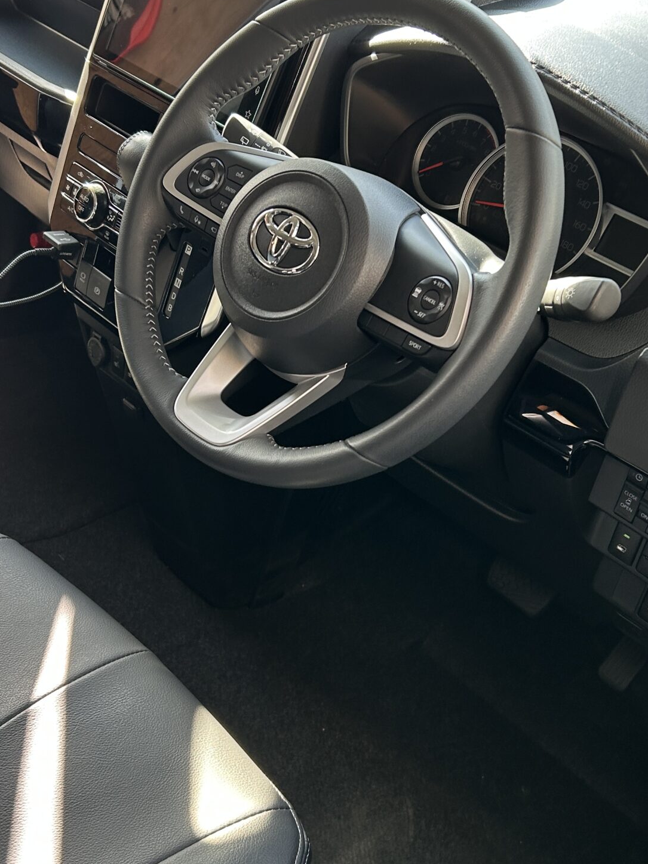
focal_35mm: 46
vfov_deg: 41.2
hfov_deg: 31.5
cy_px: 435
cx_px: 296
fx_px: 1148
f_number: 1.5
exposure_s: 1/121
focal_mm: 5.7
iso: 64
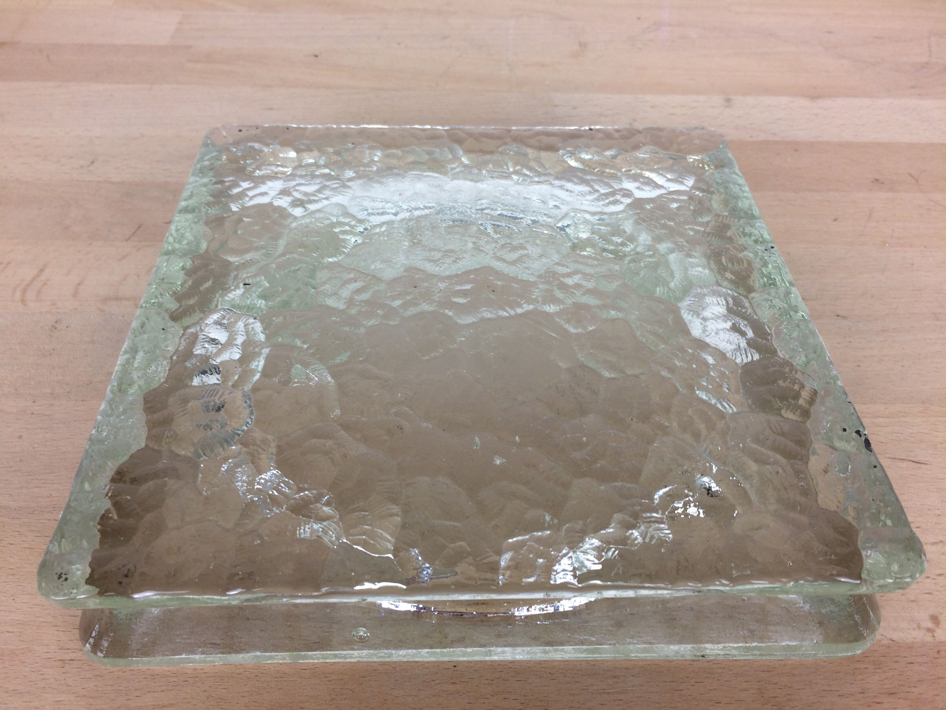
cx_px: 473
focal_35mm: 29
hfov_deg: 61.7
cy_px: 355
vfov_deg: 48.2
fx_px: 793
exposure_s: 1/50
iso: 40
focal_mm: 4.15
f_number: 2.2
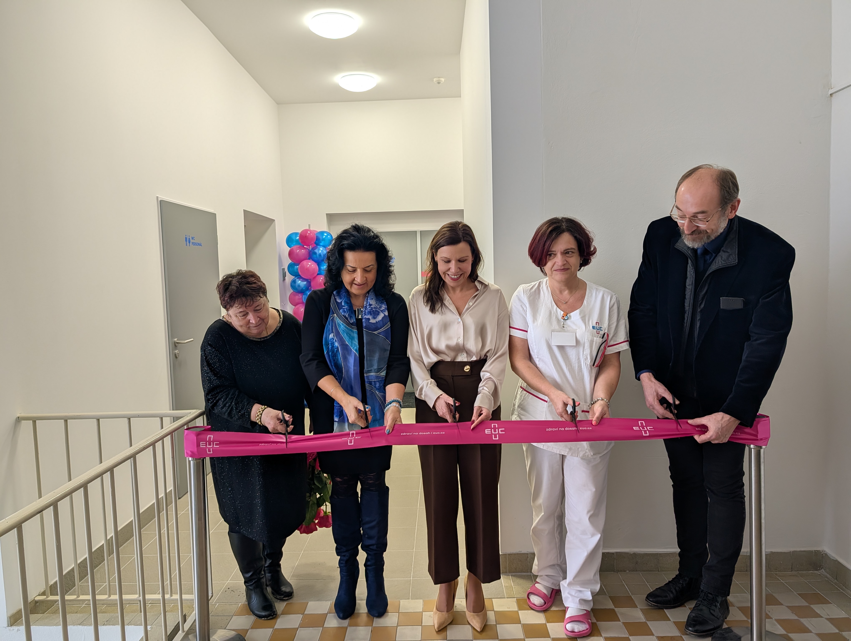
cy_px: 320
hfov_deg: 71.5
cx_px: 426
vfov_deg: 56.9
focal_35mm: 24
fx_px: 591
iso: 33
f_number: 1.68
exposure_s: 1/46.4
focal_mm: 6.9
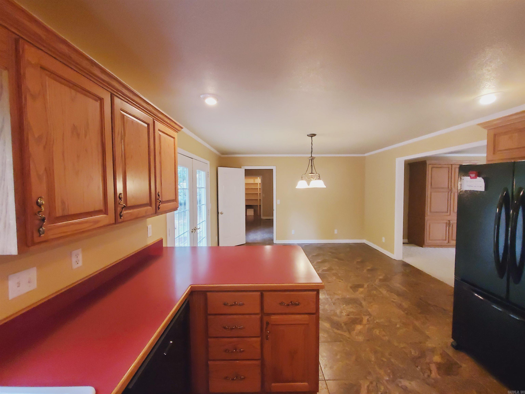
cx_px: 262
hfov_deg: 106.2
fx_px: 197
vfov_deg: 89.9
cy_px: 197
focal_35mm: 13
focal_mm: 1.8
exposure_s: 1/60
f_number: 2.2
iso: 500
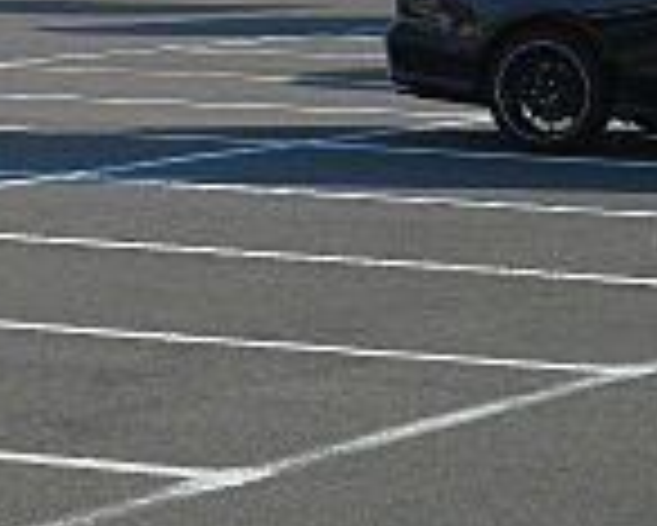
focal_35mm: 201
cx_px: 27
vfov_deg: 7.6
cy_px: -288
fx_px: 3911
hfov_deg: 9.5
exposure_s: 1/80
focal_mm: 8.3
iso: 80
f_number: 9.6
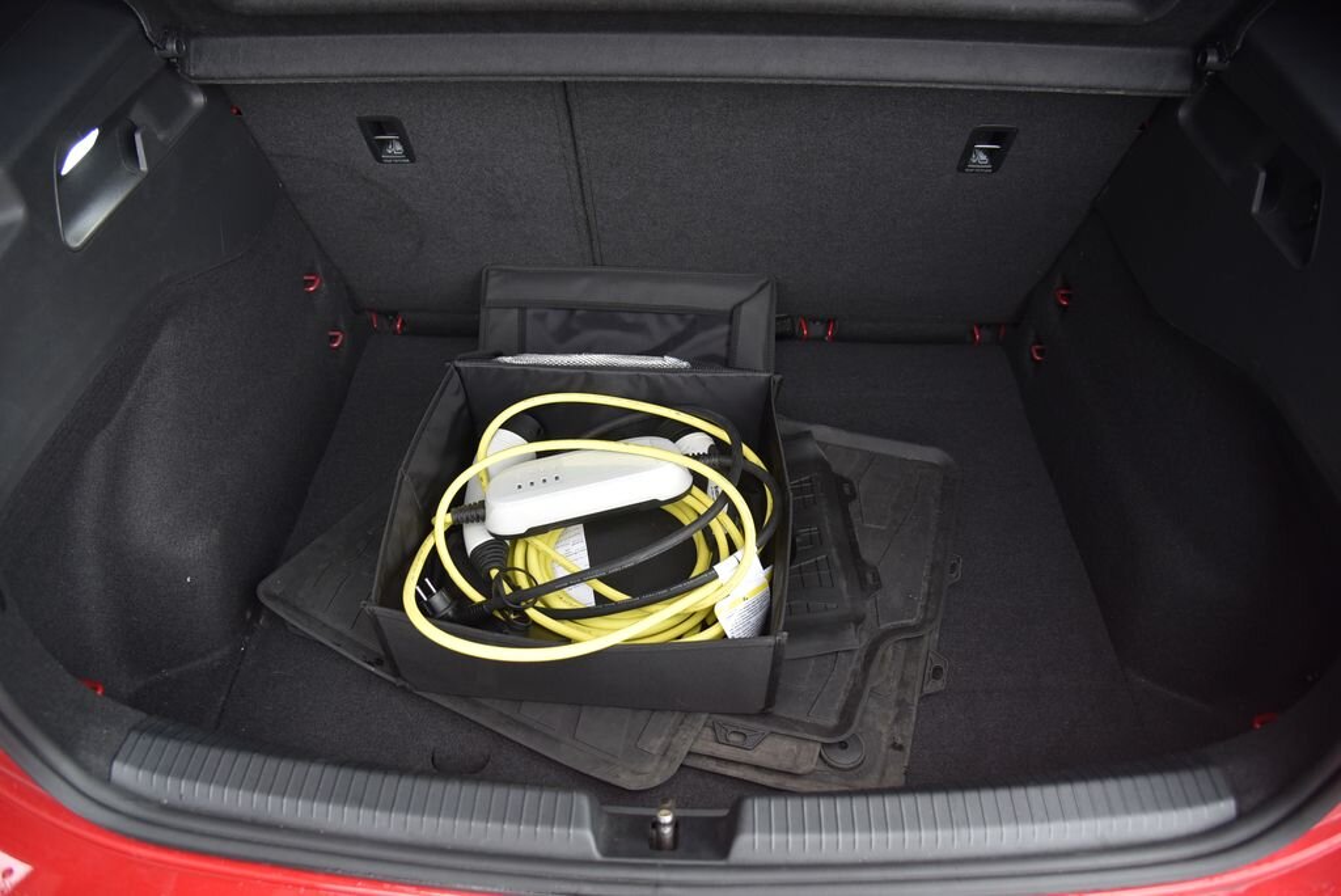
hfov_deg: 73.7
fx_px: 894
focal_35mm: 24
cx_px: 670
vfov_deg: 53.2
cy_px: 448
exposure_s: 1/60
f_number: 4
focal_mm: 24
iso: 500
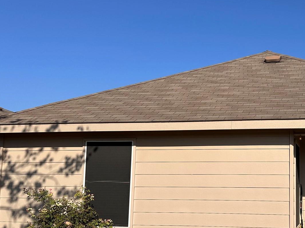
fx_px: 405
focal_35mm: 46
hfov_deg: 39.2
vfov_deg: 31.3
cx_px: 256
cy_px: 147
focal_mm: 6.86
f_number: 1.78
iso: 80
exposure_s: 1/6211
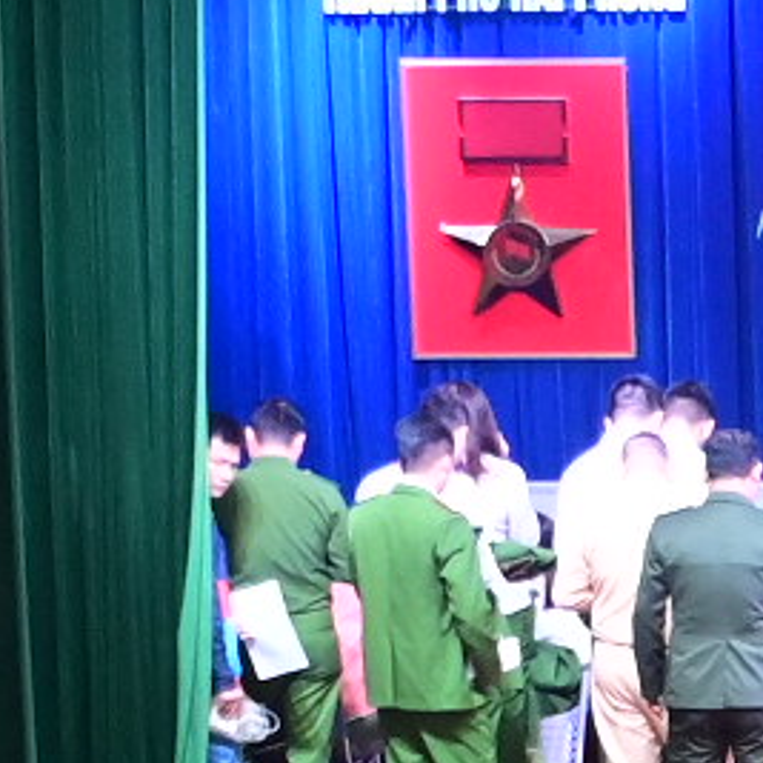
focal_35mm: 282
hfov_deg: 6.0
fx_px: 7032
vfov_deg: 6.1
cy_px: 1212
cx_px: 1795
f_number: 4
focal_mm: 30
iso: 2500
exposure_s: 1/200
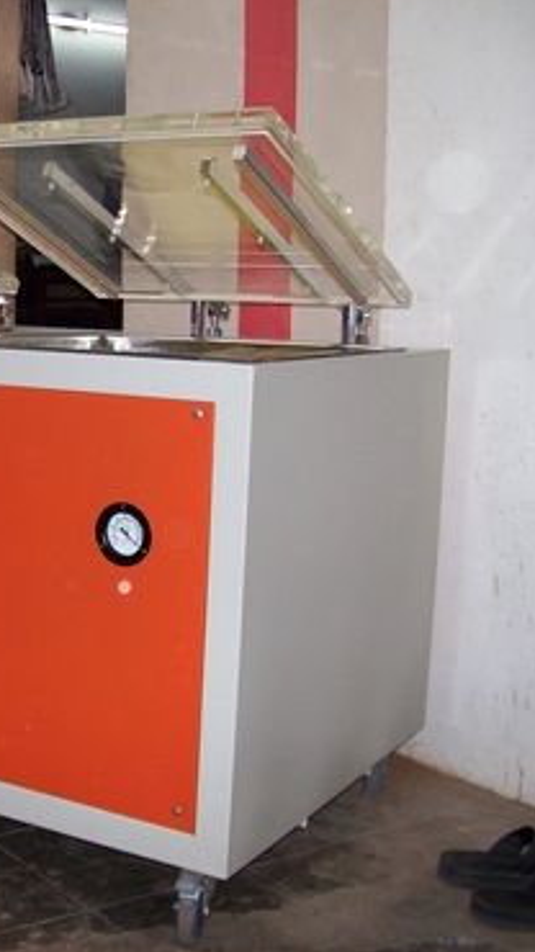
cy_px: 472
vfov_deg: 39.2
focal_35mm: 53
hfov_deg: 21.7
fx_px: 1337
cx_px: -10
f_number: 2.7
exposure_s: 1/64
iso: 80
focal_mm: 6
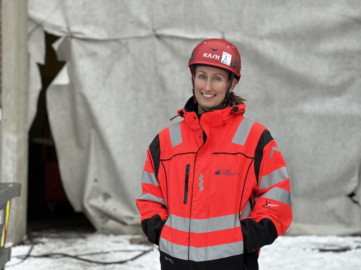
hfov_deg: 25.3
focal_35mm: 77
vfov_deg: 19.1
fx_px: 803
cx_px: 180
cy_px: 135
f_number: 2.8
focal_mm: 9
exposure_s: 1/100
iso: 64
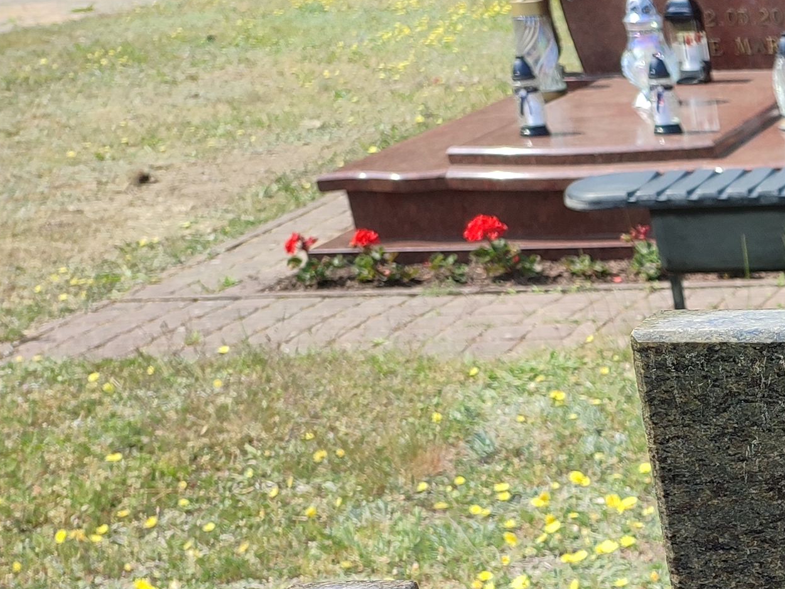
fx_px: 1815
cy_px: 652
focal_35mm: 80
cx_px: 1226
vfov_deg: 17.8
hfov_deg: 20.4
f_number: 1.9
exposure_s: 1/350
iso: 50
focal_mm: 6.04
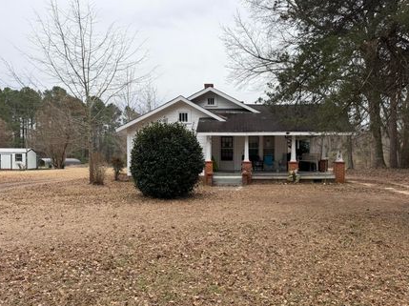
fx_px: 331
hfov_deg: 63.3
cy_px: 163
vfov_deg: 49.6
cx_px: 228
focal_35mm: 28
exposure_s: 1/1075
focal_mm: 6.76
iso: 80
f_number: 1.78
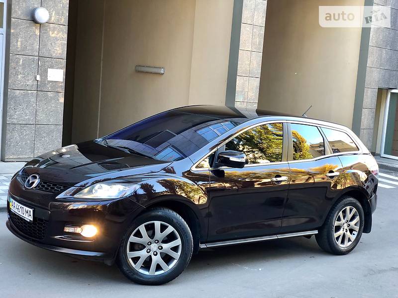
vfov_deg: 28.0
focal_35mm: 52
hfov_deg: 36.8
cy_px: 149
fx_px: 598
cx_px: 199
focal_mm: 6
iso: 50
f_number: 2.4
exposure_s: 1/50
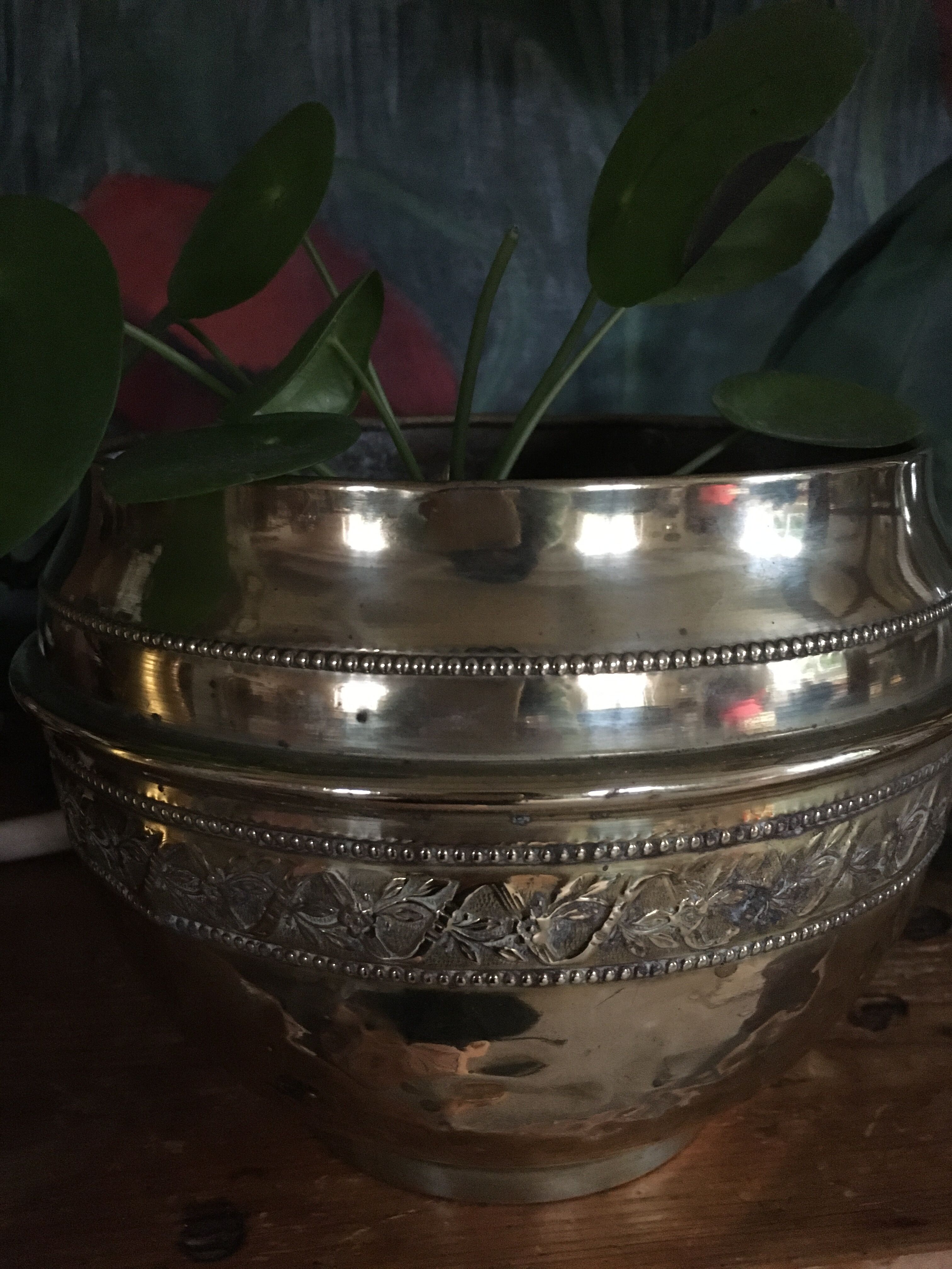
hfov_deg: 48.2
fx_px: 1063
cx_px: 476
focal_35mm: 29
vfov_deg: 61.7
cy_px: 634
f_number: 2.2
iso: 640
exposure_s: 1/17
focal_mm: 4.15
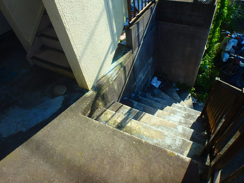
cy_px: 84
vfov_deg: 58.8
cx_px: 128
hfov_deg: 73.9
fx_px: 162
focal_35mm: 23
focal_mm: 3.7
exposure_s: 1/500
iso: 125
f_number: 3.5
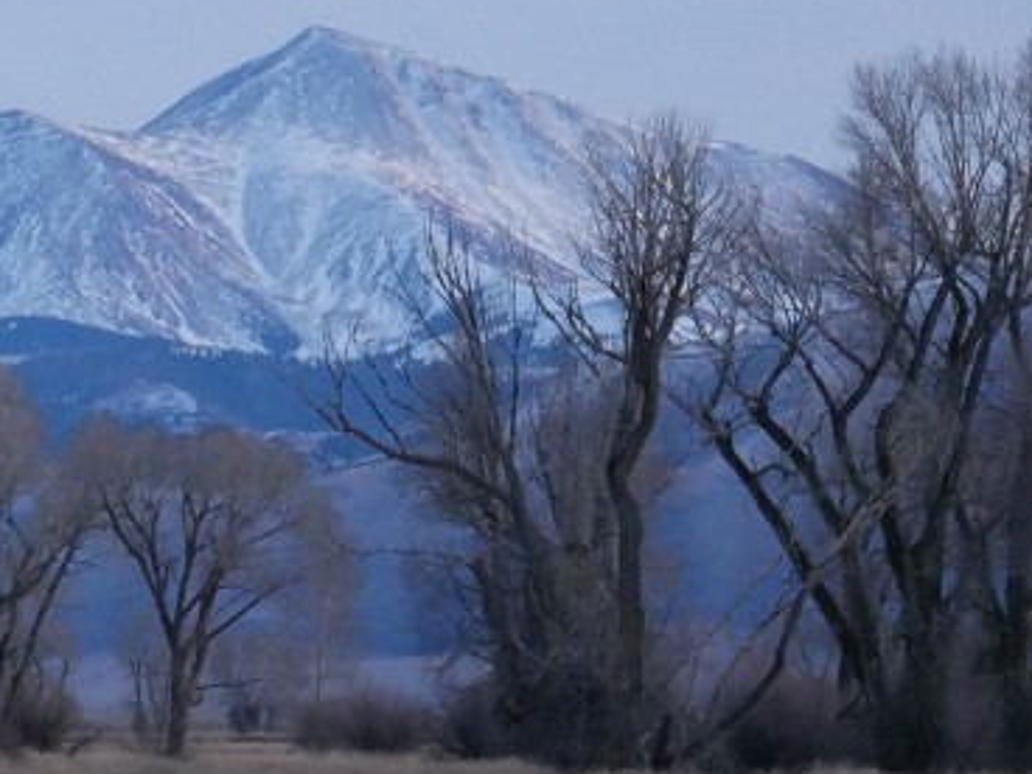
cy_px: 544
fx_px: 16576
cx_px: -231
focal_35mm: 556
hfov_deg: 3.6
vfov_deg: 2.7
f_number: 4
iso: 2500
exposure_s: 1/250
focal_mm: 100
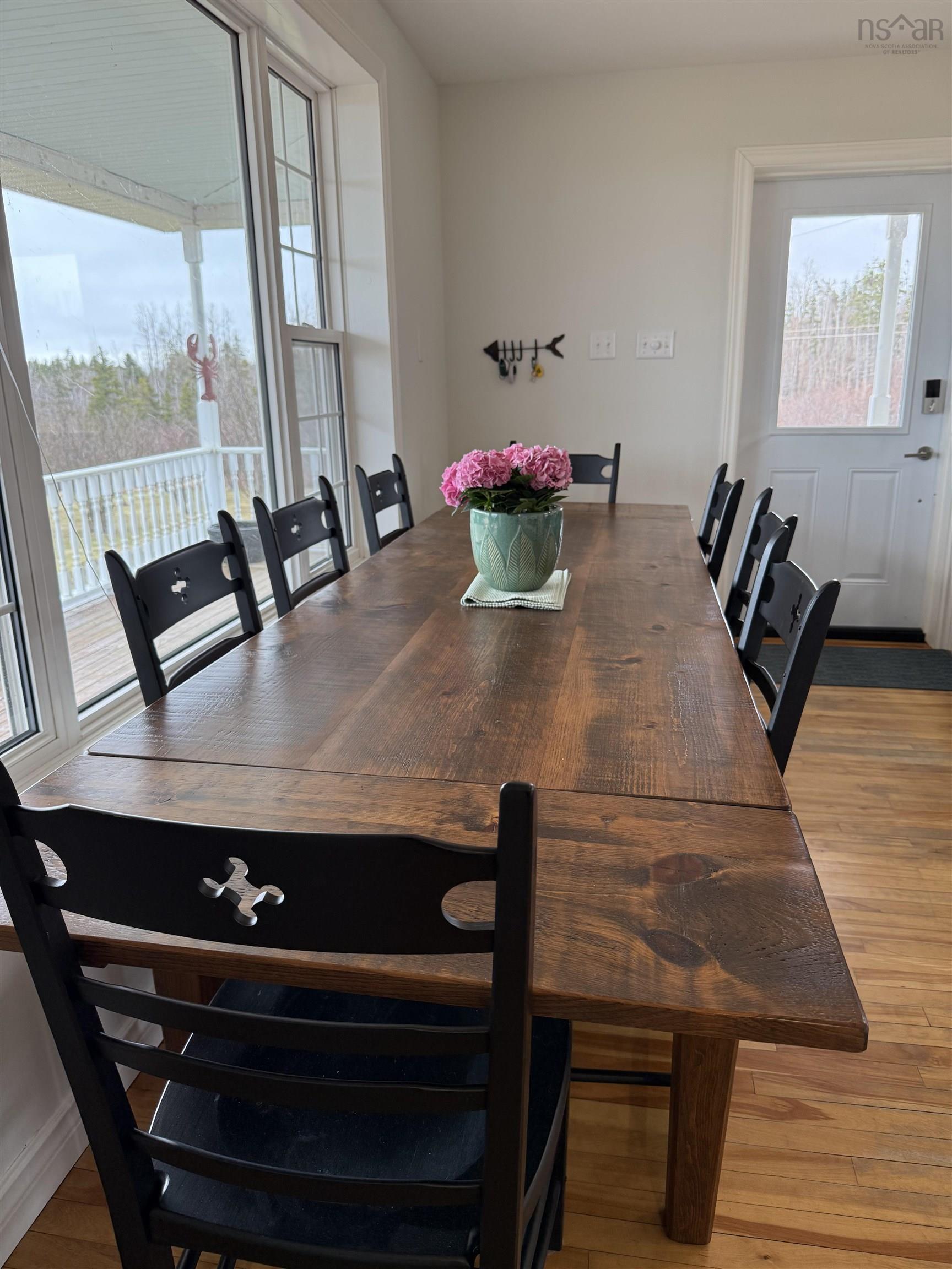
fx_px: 880
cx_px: 476
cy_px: 634
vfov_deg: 71.6
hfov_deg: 56.8
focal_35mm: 24
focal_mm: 6.76
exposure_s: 1/123
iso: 125
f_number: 1.78
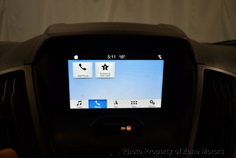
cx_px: 118
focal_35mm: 36
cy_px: 79
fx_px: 236
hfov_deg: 53.1
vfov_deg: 36.9
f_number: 3.5
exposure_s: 1/250
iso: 450
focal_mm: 18
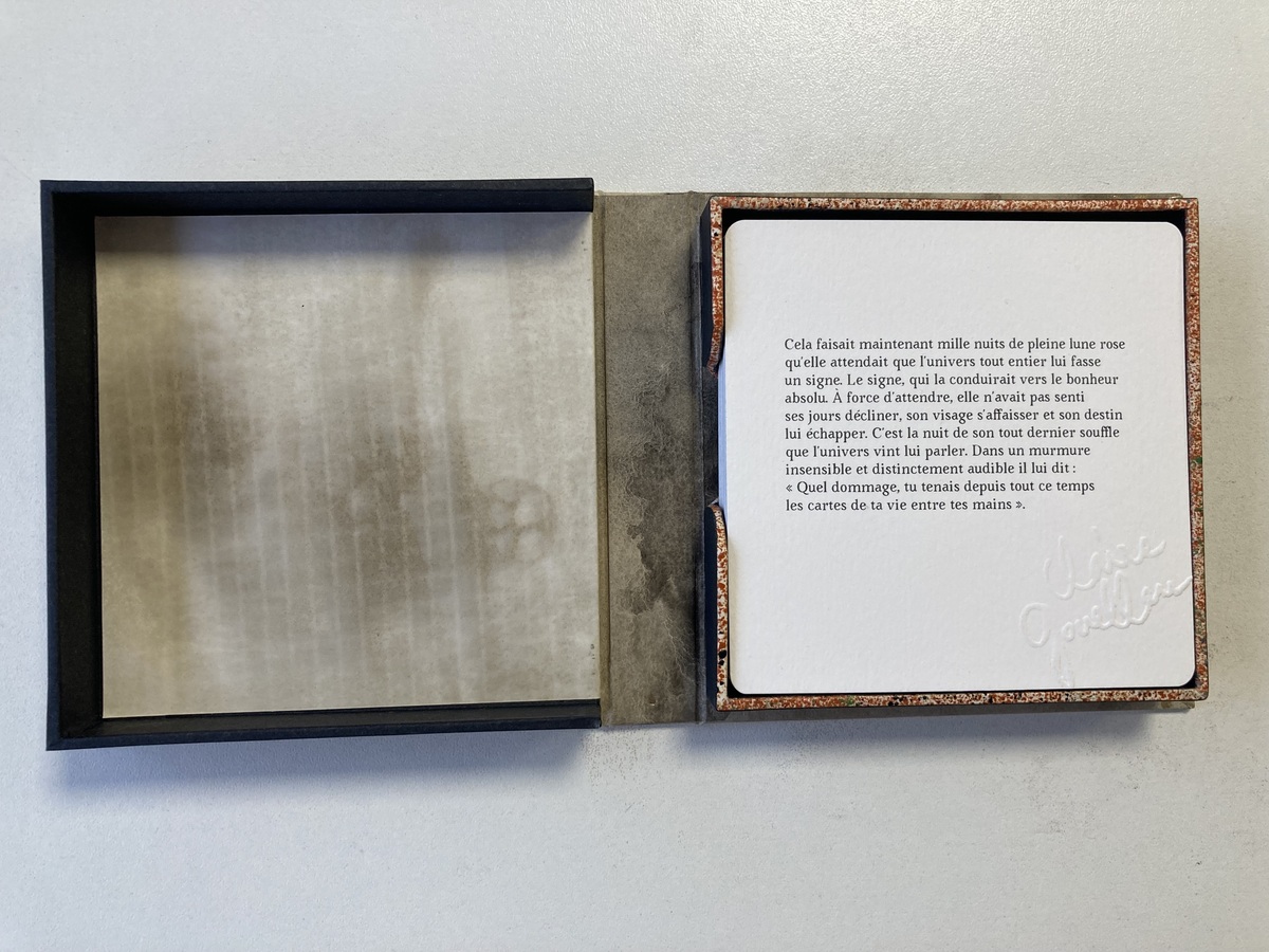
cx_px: 634
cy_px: 476
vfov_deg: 49.7
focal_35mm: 28
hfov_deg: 63.4
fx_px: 1026
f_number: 1.8
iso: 80
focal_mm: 3.99
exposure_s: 1/121
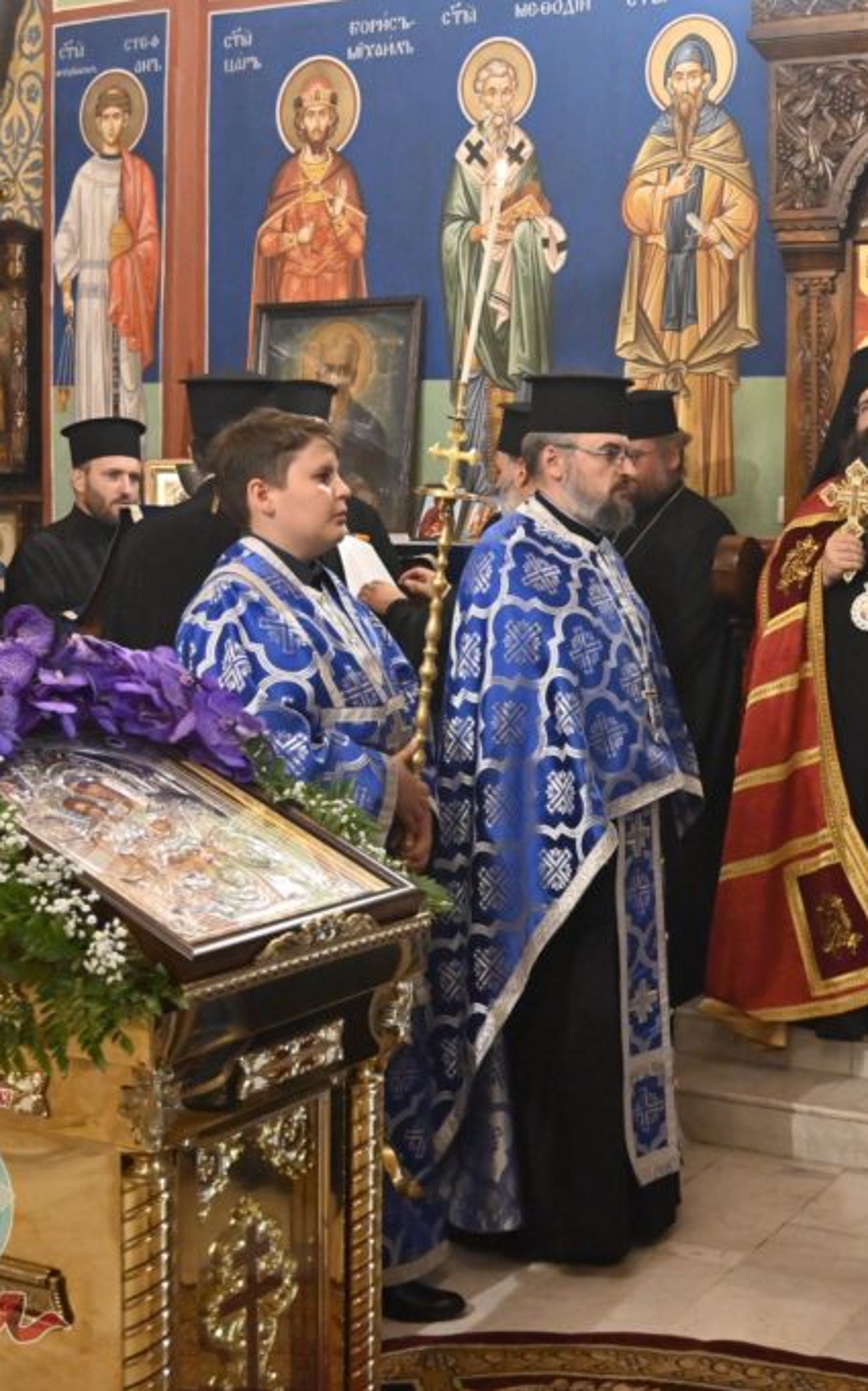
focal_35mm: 47
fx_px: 1786
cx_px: 782
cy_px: 696
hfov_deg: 26.4
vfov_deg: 42.5
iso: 4000
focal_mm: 20.5
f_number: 3.5
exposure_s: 1/125
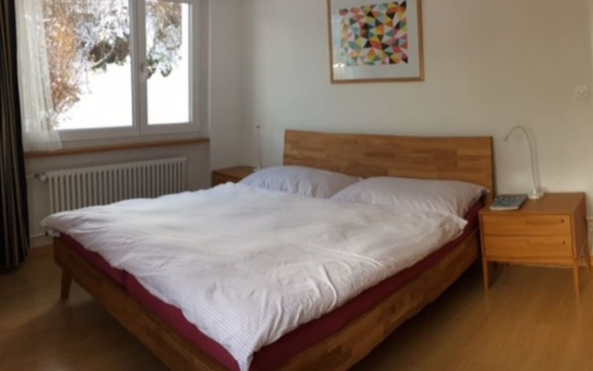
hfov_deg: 51.2
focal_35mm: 38
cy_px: 168
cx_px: 359
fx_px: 614
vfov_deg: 33.5
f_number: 2.2
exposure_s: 1/366
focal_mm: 4.15
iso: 100
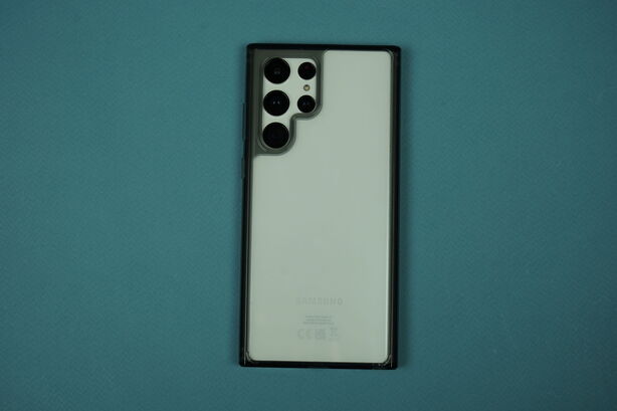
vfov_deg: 26.0
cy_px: 206
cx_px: 308
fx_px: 891
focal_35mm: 52
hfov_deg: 38.2
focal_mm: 52
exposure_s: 1/200
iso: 500
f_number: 6.3
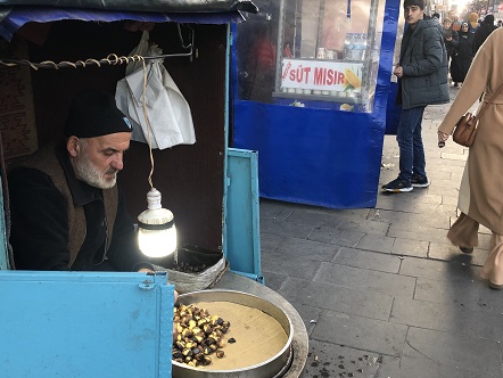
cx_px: 254
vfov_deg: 37.7
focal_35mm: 38
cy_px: 209
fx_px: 552
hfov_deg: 49.0
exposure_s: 1/50
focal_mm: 4
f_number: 1.8
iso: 25
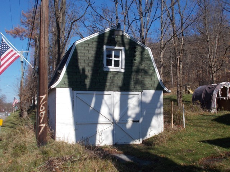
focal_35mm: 39
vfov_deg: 36.8
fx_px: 259
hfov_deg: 47.9
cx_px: 115
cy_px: 86
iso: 80
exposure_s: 1/125
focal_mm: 6.9
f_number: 9.8
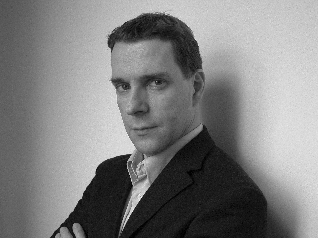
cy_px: 119
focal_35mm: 49
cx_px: 159
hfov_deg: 38.9
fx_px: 450
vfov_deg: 29.7
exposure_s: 1/28.1
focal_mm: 12.4
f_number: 3.4
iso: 400
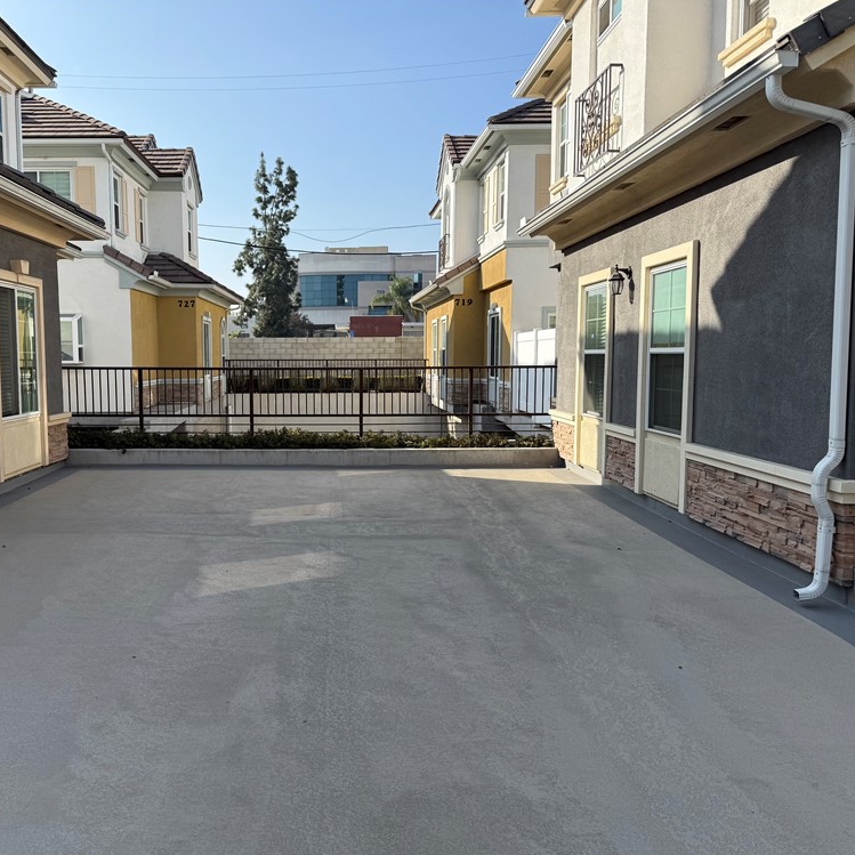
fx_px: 810
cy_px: 430
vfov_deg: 55.6
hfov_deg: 55.0
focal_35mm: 29
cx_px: 318
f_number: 1.78
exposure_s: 1/3145
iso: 80
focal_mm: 6.76
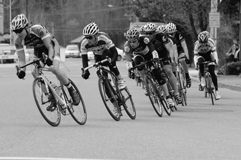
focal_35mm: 315
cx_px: 120
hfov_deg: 6.6
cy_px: 80
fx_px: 2105
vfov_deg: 4.3
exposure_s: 1/5000
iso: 4000
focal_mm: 210
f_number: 9
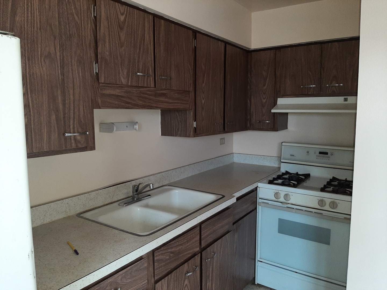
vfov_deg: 53.1
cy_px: 145
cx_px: 194
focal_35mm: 26
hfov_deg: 67.3
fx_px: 291
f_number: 1.7
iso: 100
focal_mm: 3.93
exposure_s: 1/60
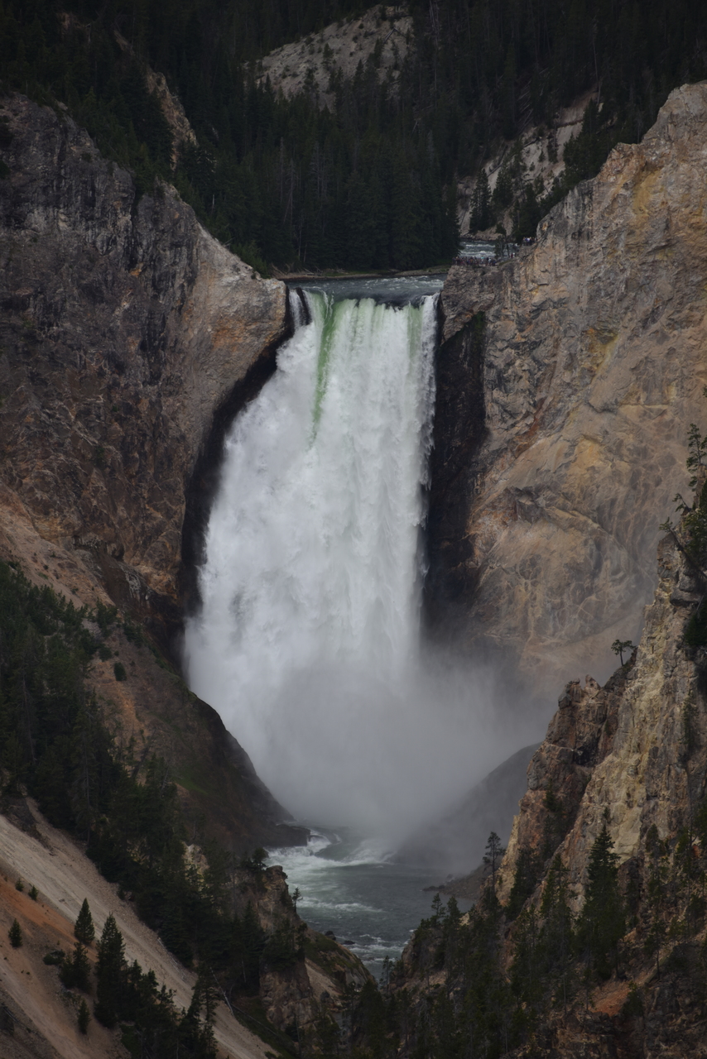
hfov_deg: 5.5
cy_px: 530
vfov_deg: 8.2
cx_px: 354
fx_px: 7360
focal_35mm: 250
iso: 140
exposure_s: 1/500
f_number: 5.6
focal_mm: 250
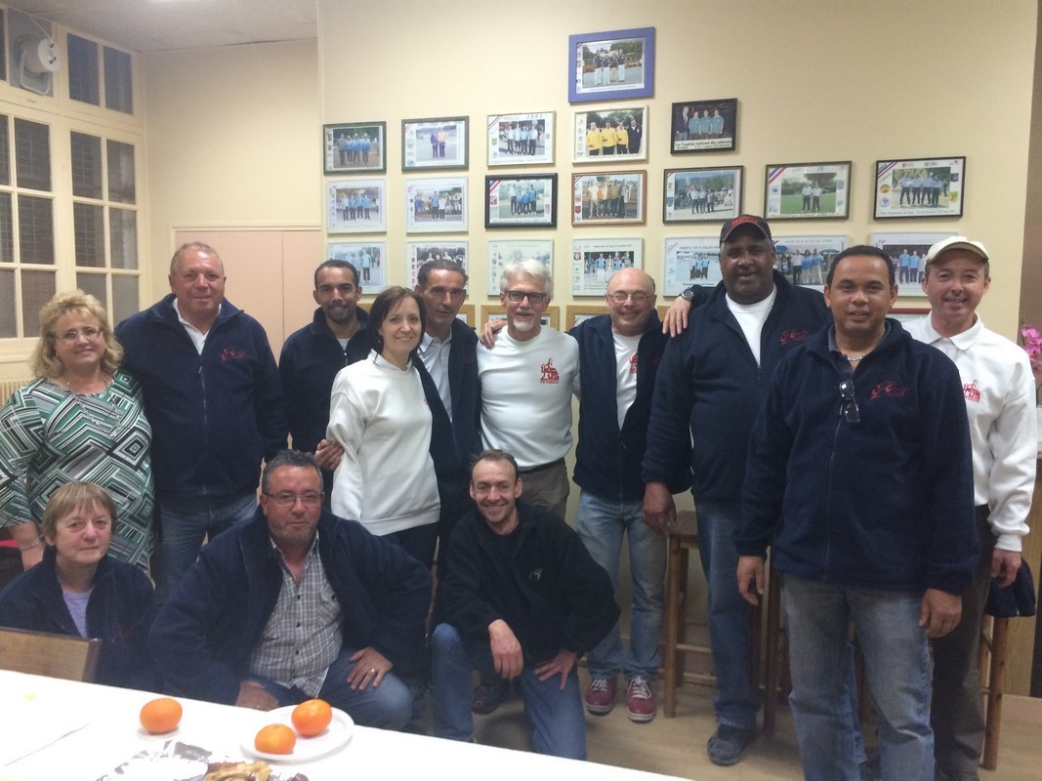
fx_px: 873
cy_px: 390
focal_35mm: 29
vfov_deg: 48.2
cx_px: 521
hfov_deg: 61.7
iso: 160
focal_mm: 4.15
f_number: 2.2
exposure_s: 1/33
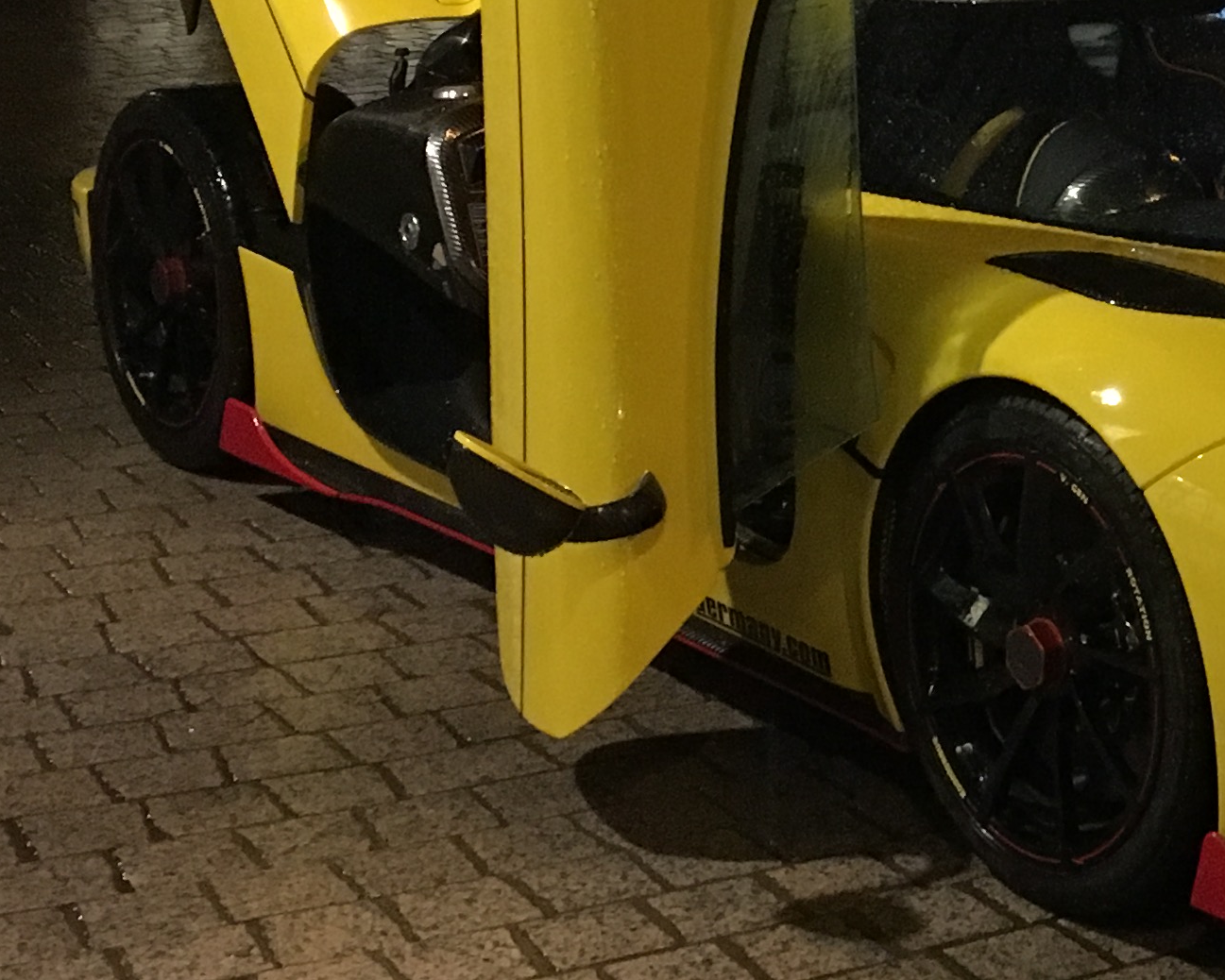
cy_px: 263
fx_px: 3191
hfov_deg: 21.1
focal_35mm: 88
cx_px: 1188
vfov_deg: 17.4
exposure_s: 1/17
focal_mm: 4.15
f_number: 2.2
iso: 250
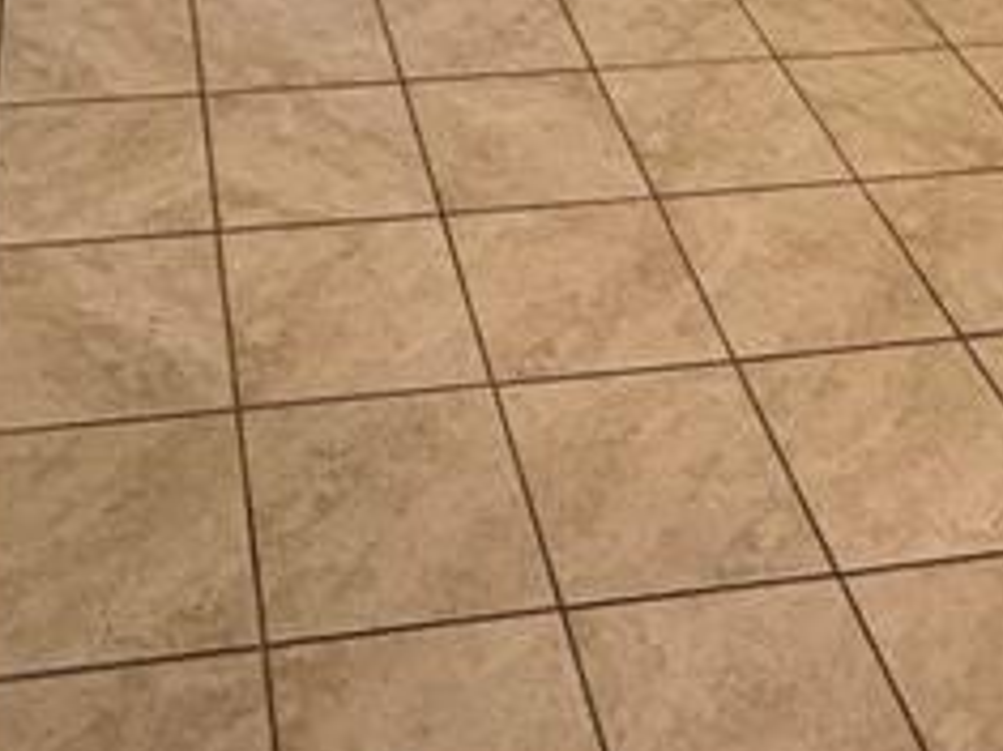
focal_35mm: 61
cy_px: -619
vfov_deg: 18.5
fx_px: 1767
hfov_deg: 31.6
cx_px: 423
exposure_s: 1/60
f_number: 2.2
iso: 320
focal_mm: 2.22
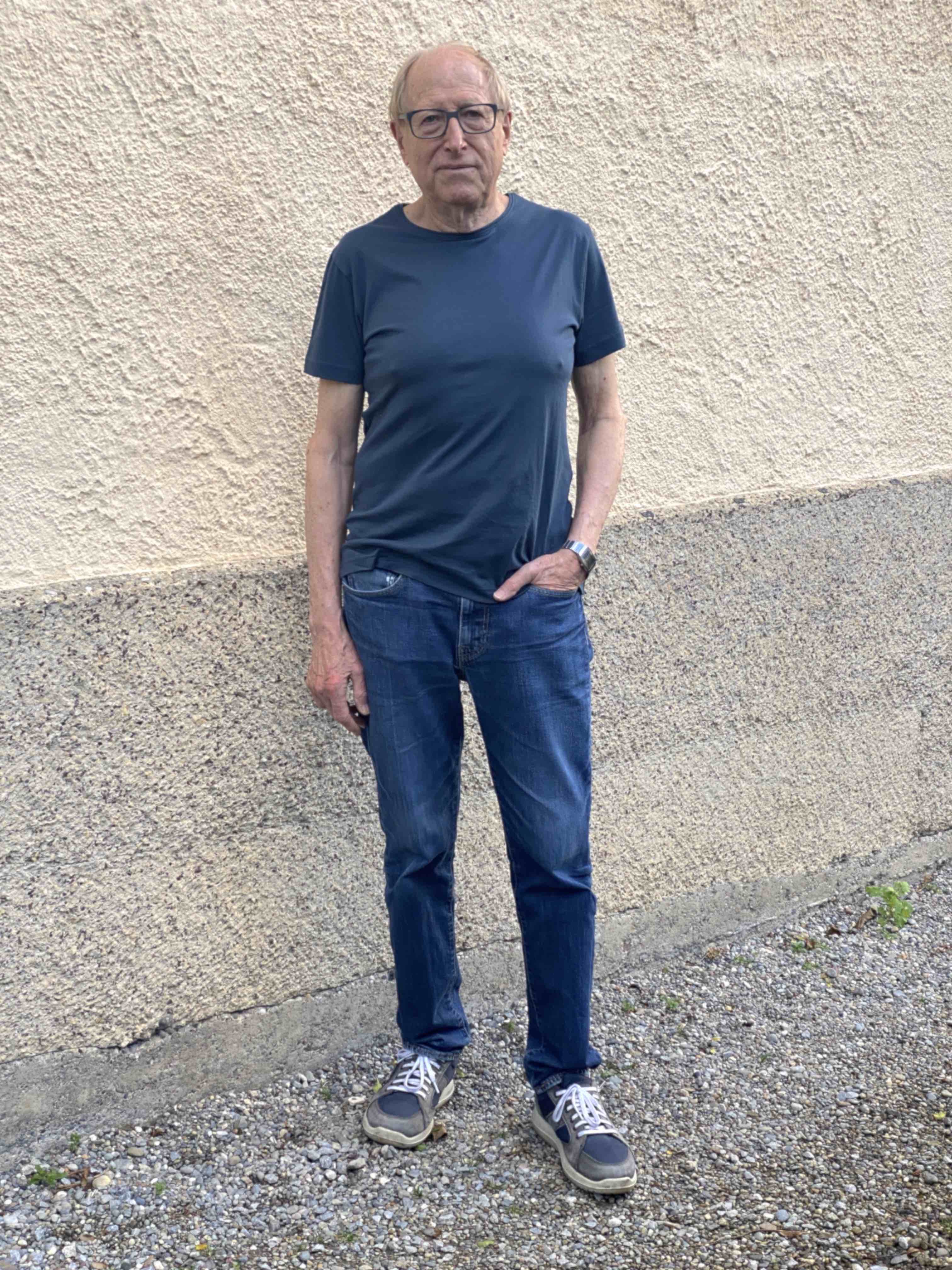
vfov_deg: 36.8
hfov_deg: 28.0
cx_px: 476
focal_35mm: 52
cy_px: 635
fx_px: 1907
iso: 32
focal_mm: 6
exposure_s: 1/122
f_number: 2
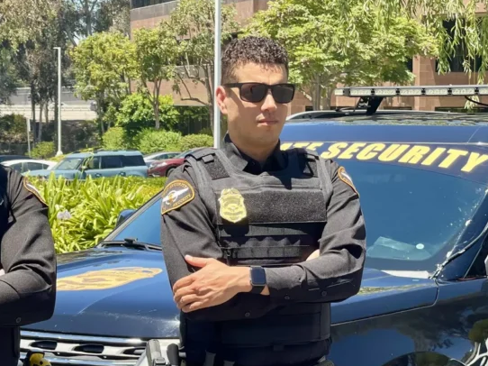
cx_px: 230
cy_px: 270
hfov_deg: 16.3
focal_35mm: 121
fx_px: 1705
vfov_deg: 12.2
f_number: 2.2
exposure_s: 1/372
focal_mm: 7.5
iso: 32
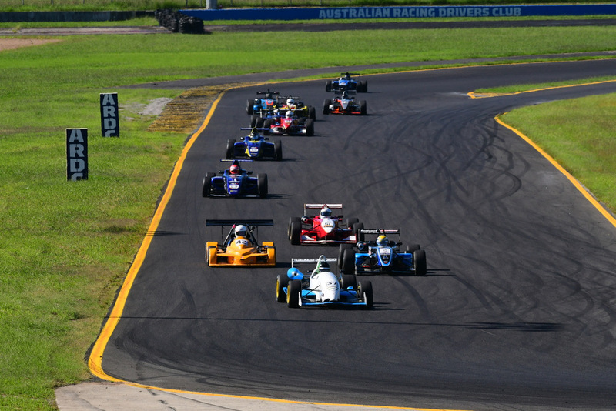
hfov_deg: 4.2
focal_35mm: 495
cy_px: 206
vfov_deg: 2.8
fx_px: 8473
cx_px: 308
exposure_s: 1/640
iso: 500
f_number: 13
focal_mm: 330
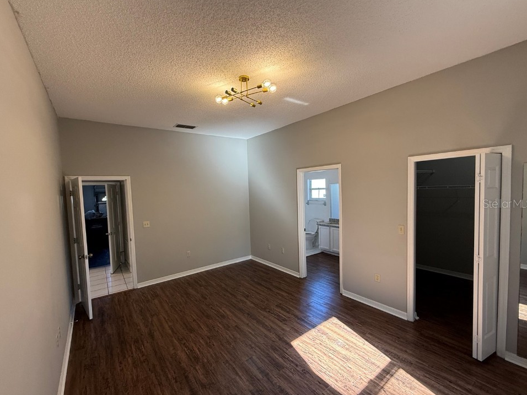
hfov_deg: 98.1
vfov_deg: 81.7
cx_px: 252
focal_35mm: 15
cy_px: 203
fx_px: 228
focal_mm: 2.22
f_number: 2.2
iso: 200
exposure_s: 1/99
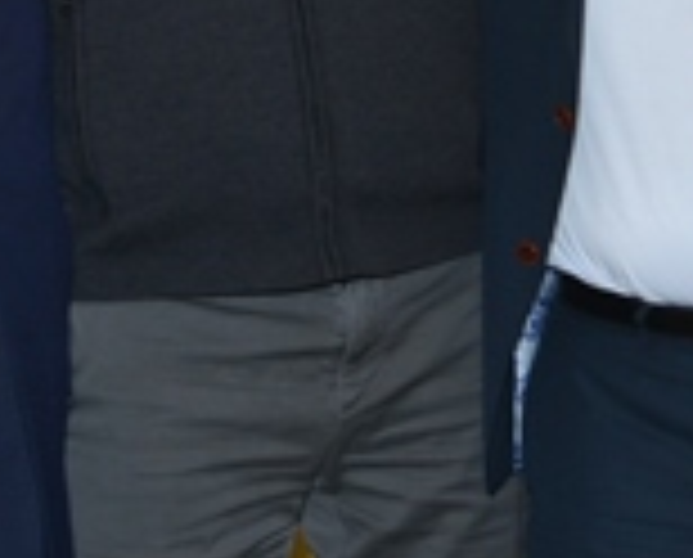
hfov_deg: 7.8
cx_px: 1836
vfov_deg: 6.9
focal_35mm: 224
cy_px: 47
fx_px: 4606
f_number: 6.3
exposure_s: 1/60
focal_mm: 36
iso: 500
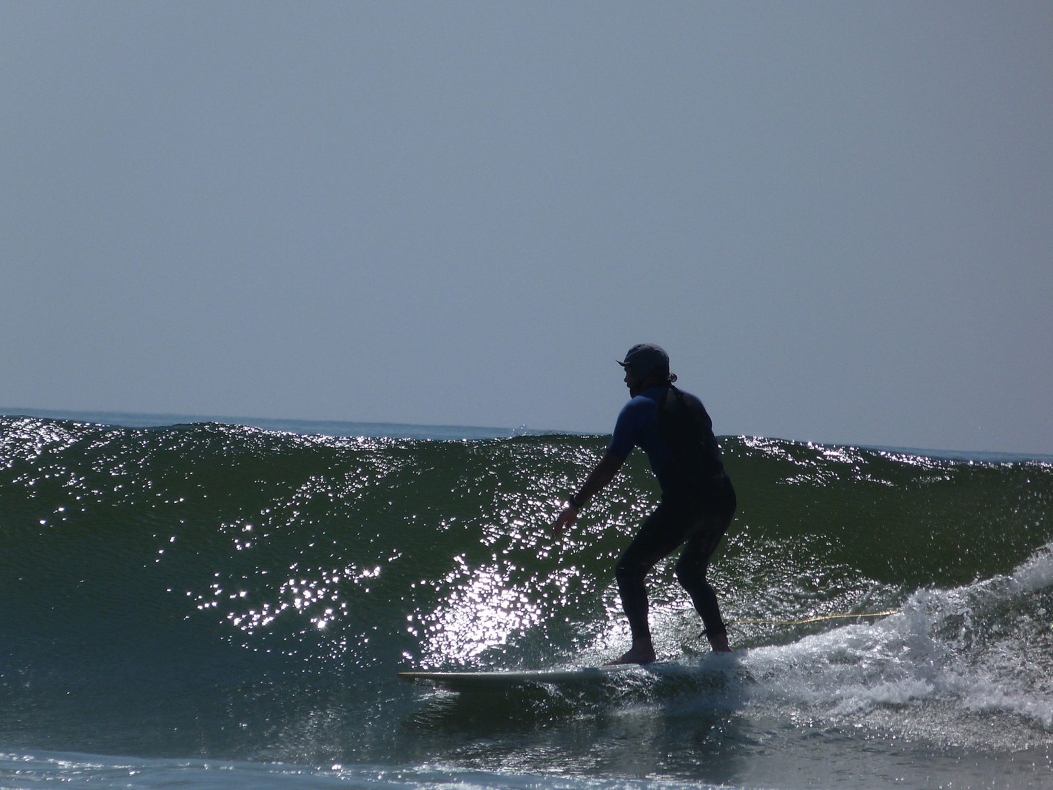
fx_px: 20381
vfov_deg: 2.2
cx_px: 526
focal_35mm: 670
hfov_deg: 3.0
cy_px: 395
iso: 80
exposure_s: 1/1300
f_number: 5.6
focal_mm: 108
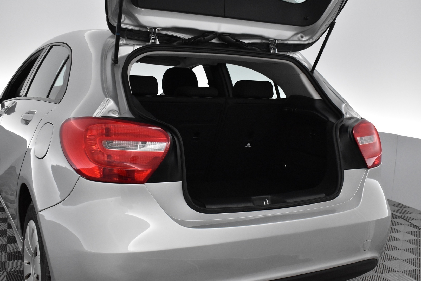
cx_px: 210
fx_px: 491
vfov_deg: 31.9
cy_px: 140
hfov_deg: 46.4
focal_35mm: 42
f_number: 6.3
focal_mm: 28
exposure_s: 1/160
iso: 3200
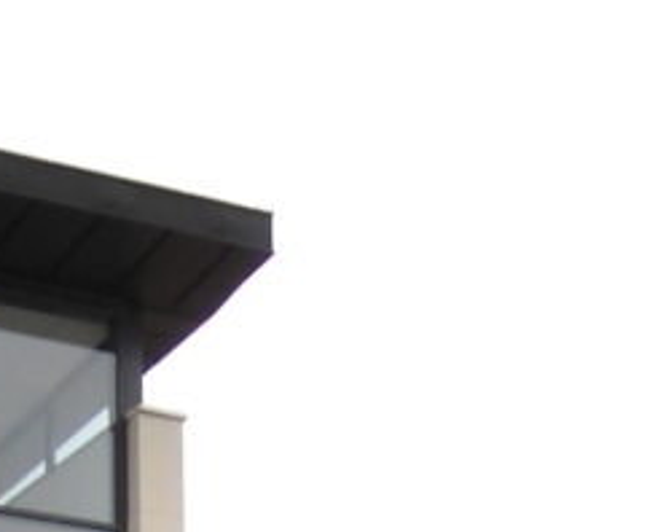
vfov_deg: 10.2
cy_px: 1016
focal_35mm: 141
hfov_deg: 13.7
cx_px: 435
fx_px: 2777
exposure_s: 1/250
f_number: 2.8
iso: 67
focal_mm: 5.7
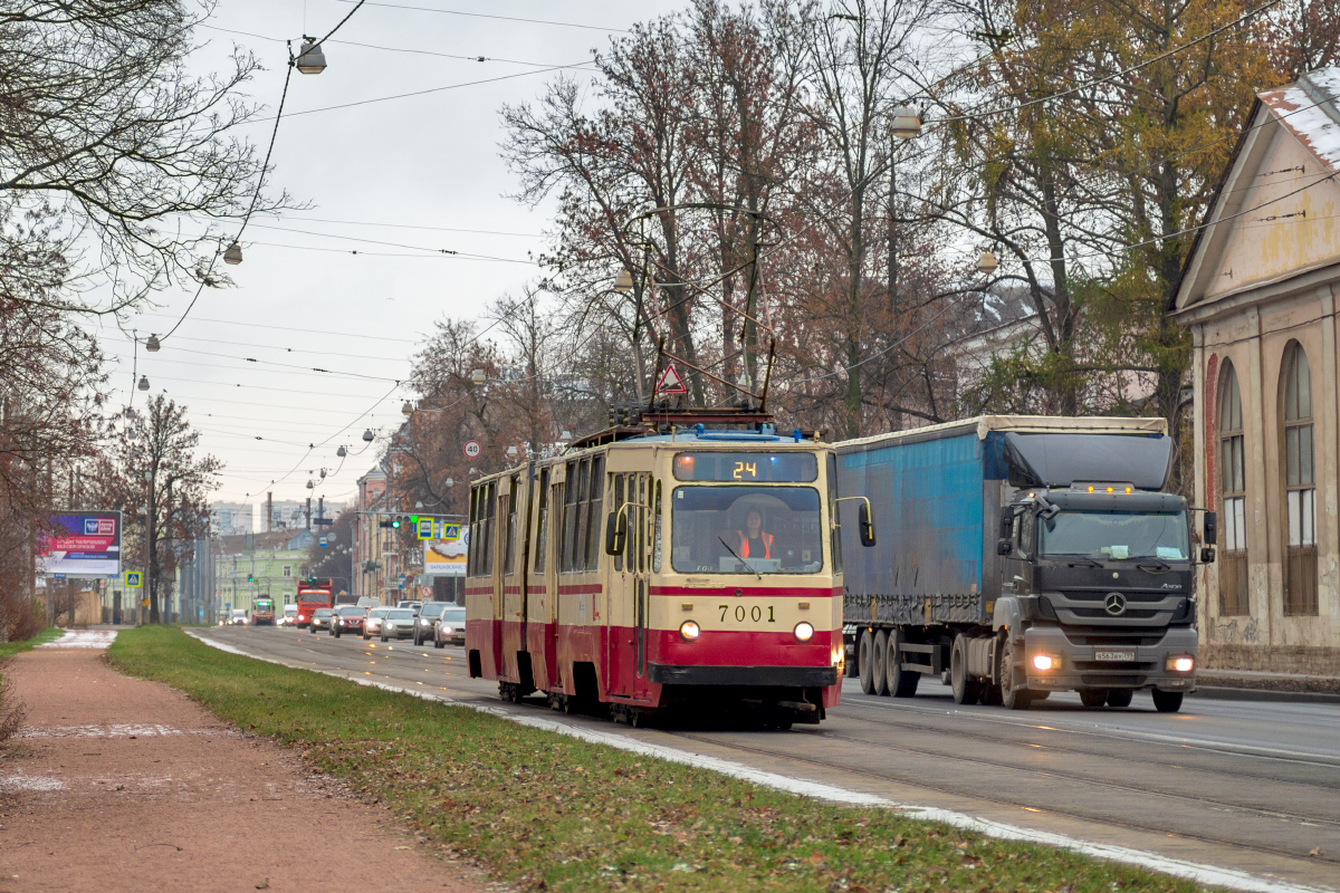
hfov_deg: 25.4
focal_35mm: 80
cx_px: 670
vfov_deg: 17.1
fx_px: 2978
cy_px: 446
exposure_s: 1/400
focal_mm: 80
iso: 320
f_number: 3.2
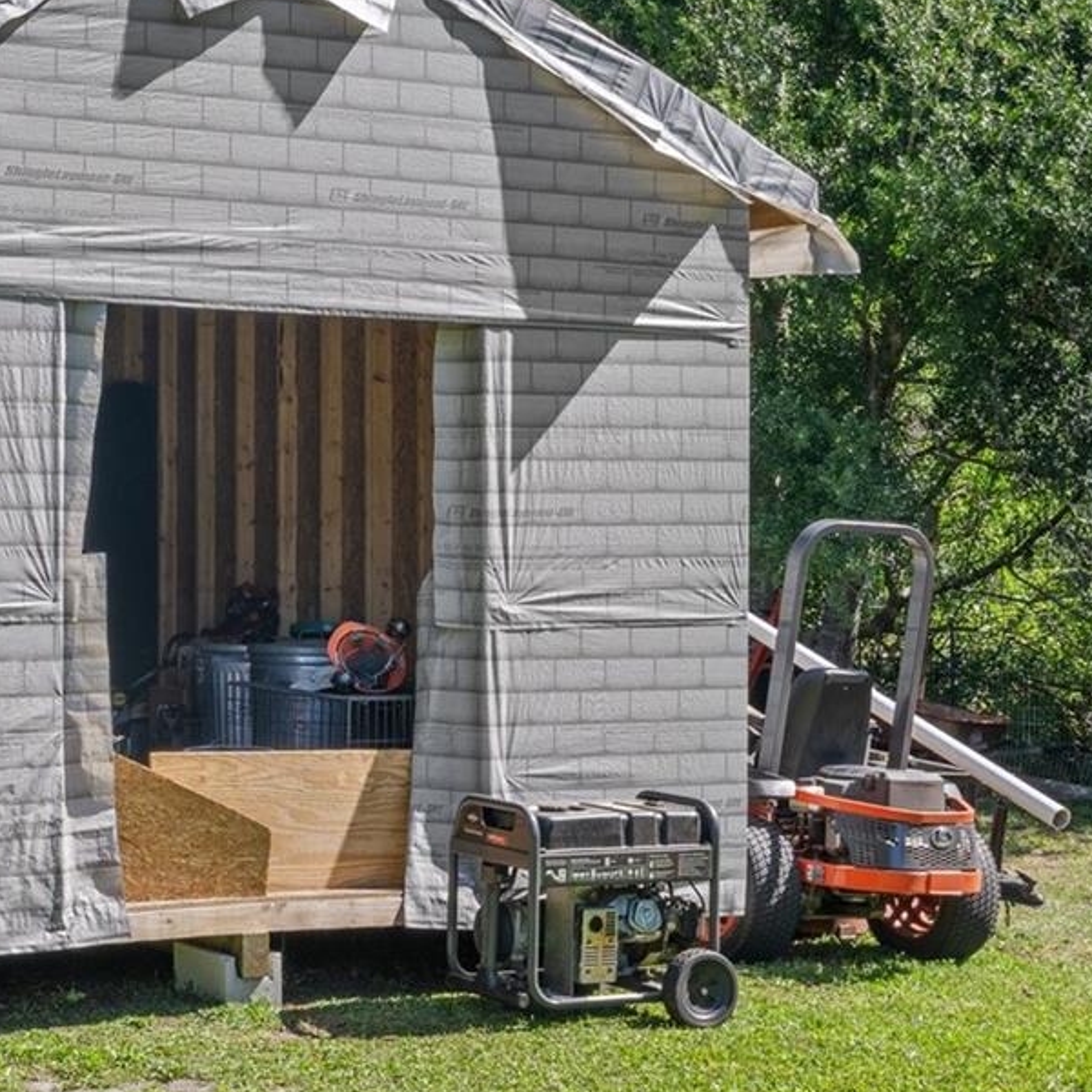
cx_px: 213
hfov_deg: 22.2
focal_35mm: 77
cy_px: 539
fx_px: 2748
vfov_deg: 22.5
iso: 320
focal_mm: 34
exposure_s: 1/25
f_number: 8
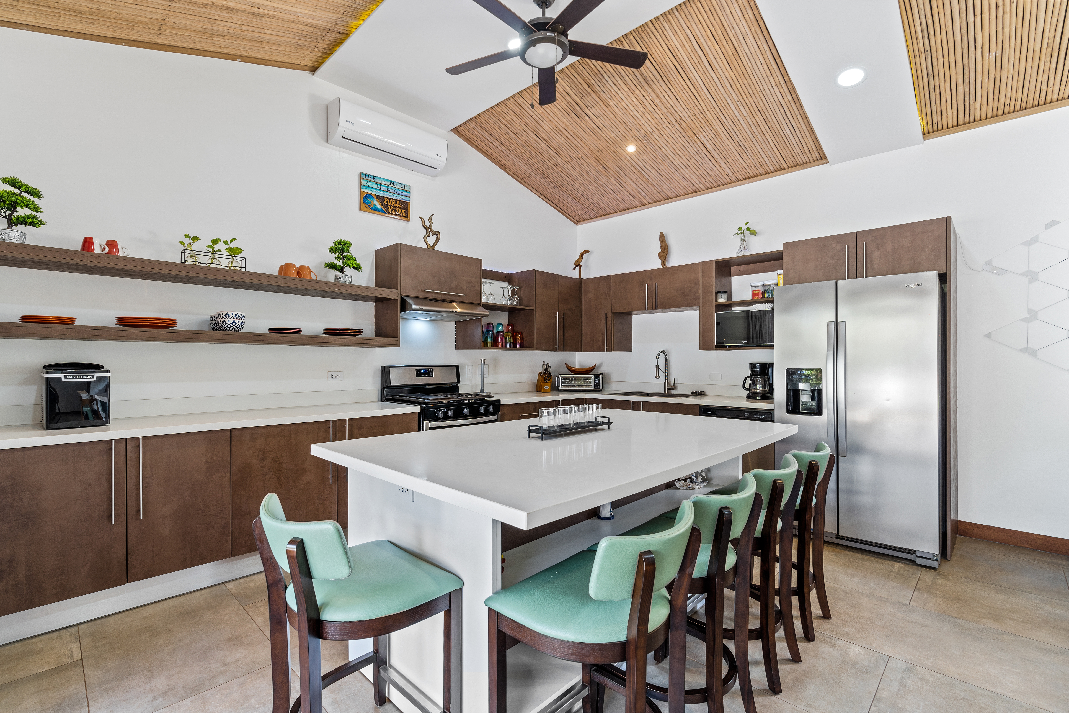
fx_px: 475
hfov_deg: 96.7
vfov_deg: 73.7
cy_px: 356
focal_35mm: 16
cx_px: 534
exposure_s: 1/6
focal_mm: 16
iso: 250
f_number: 8
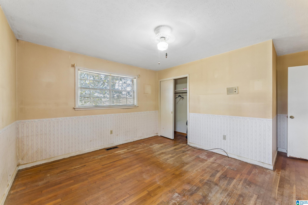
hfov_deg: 104.3
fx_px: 120
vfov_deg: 81.2
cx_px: 154
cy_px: 102
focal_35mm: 14
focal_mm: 14
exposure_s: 1/3.33
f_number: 13
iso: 400
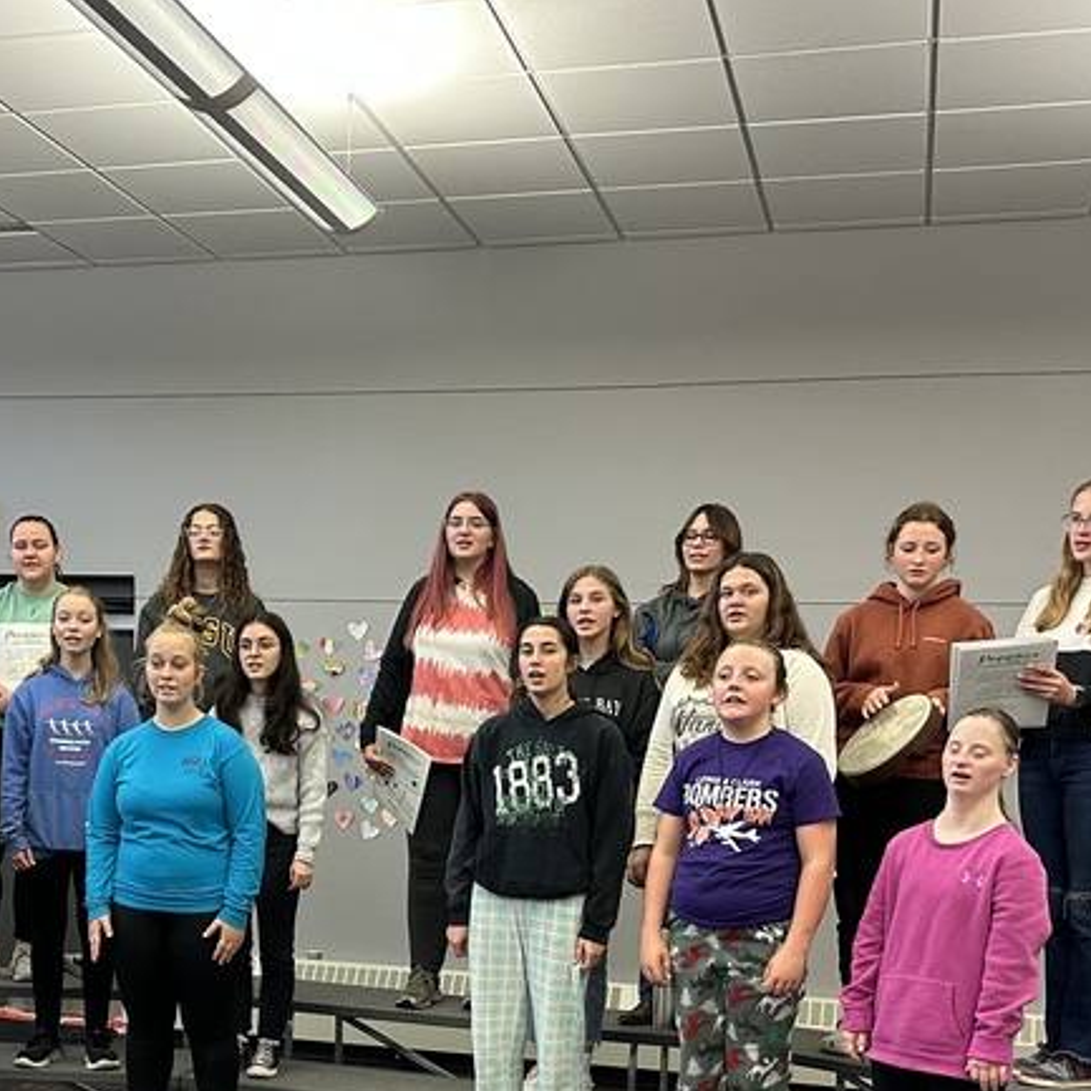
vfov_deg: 33.5
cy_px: 897
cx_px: 345
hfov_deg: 34.3
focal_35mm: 49
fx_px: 1747
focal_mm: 6.86
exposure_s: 1/120
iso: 200
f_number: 1.78
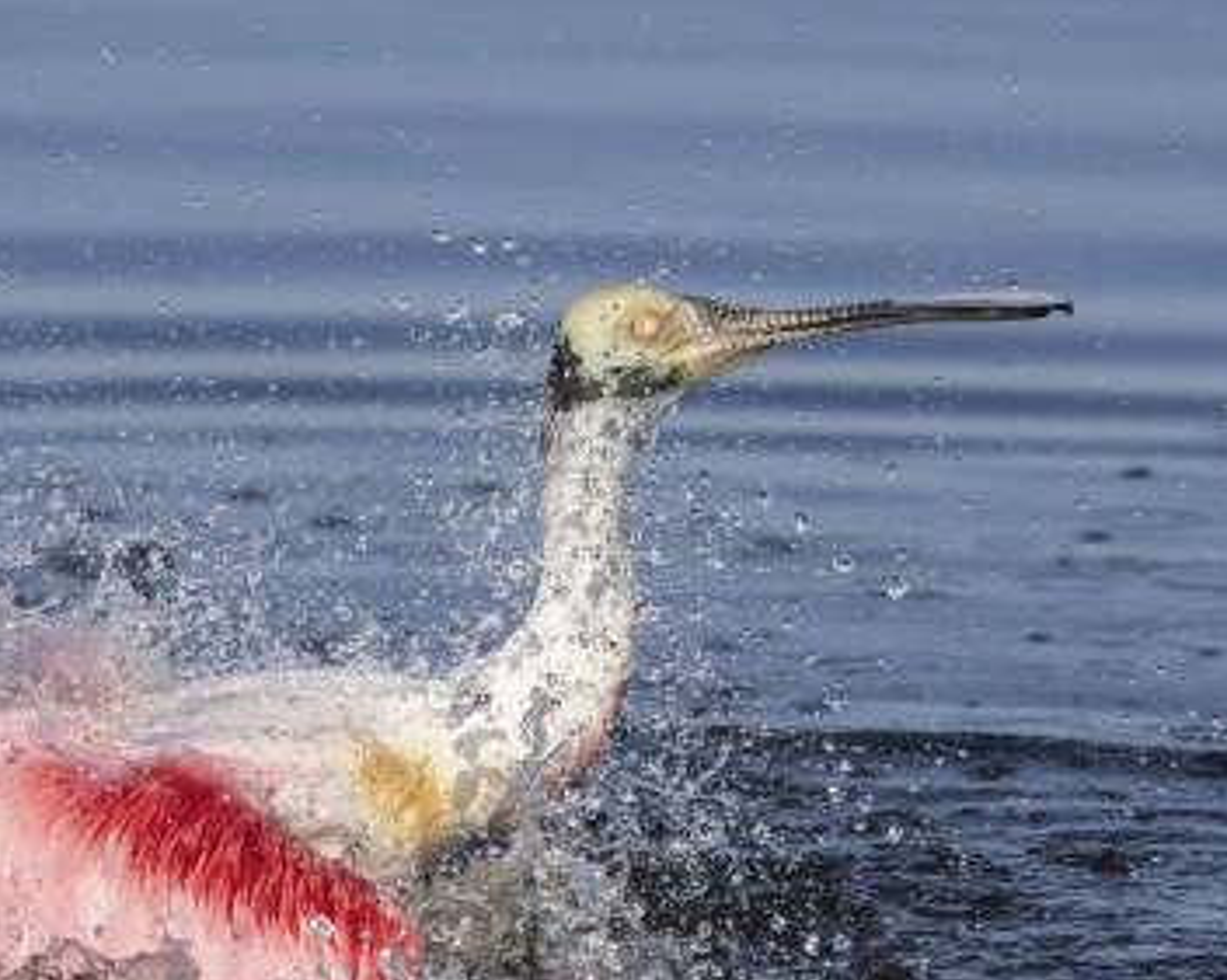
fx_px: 43287
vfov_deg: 1.3
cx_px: 600
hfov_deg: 1.6
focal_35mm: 1193
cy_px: 692
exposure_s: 1/4000
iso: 1000
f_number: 8
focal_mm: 559
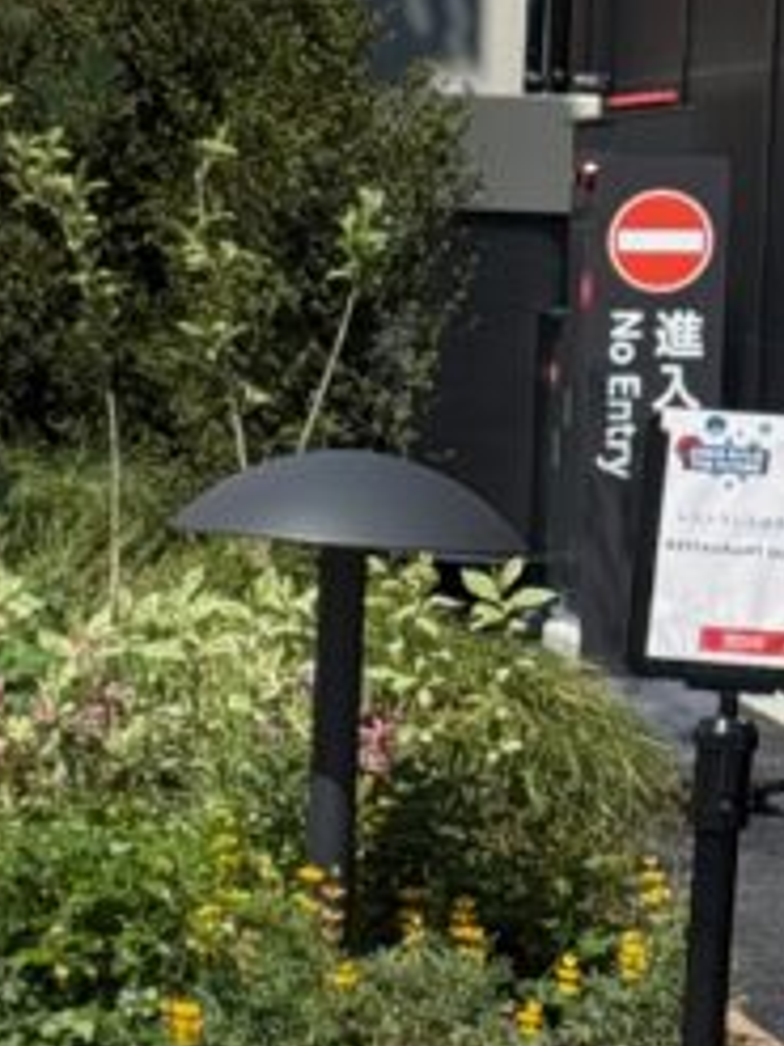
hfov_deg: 7.2
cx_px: -746
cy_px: 720
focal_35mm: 199
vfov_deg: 9.9
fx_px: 6015
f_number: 1.78
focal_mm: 6.76
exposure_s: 1/4098
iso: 80
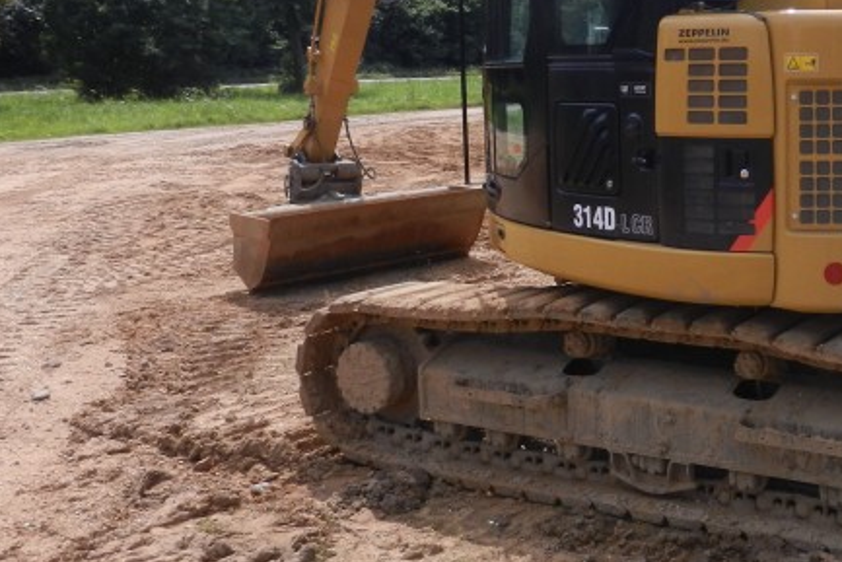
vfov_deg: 28.0
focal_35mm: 48
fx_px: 1123
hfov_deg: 38.6
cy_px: 196
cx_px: 739
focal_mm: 4.5
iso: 160
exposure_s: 1/1600
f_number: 3.5
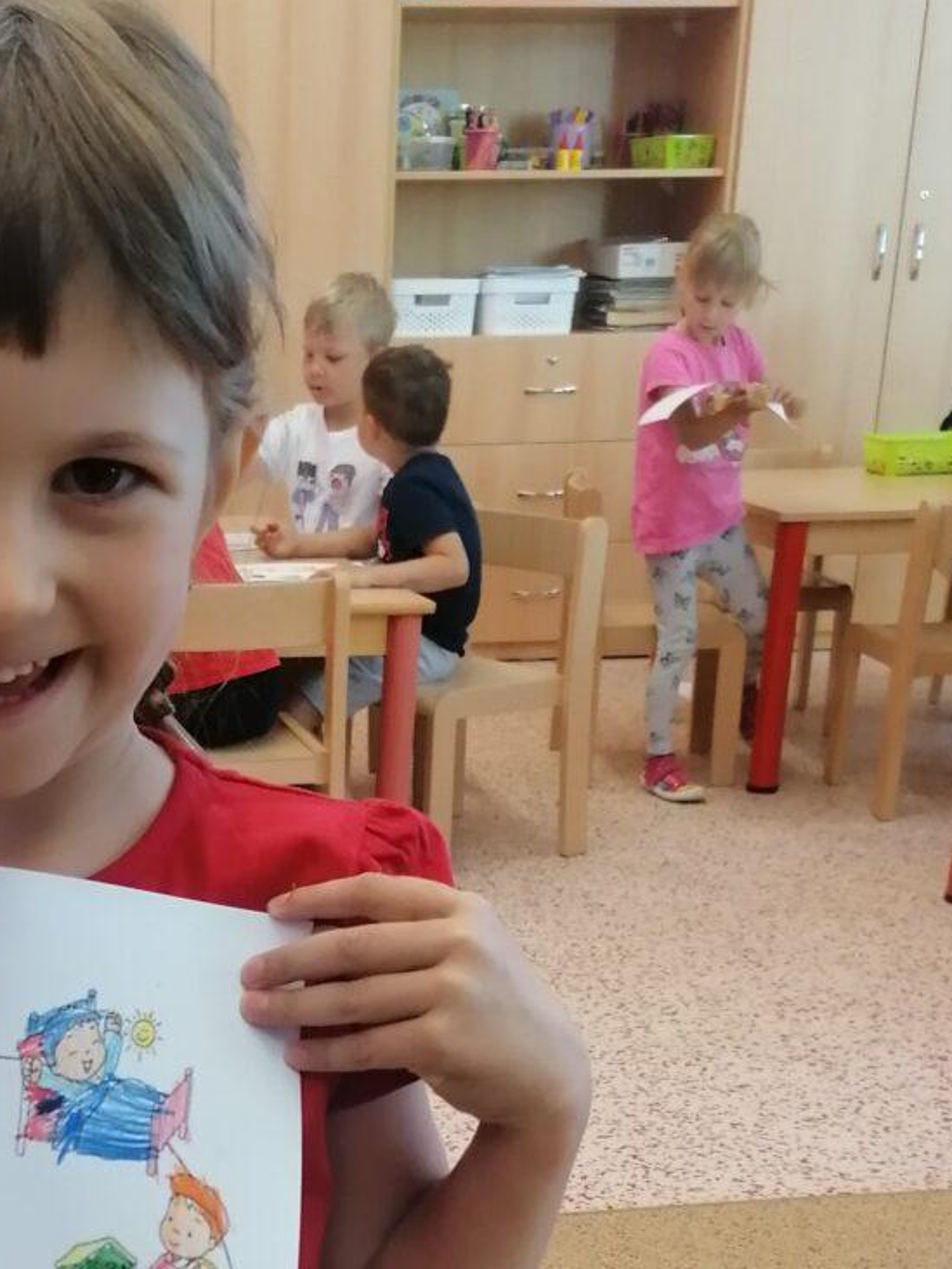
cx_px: 132
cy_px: 1130
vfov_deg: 31.3
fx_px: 2163
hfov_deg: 24.2
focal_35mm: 59
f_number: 1.8
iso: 320
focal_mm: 4.75
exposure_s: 1/100
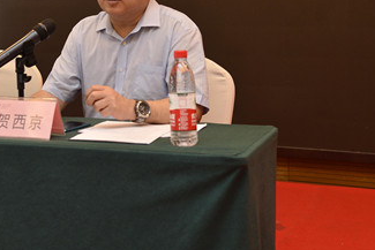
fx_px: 729
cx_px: 110
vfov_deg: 19.2
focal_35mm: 70
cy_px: 34
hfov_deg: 28.5
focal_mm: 38
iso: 500
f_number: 4
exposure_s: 1/60
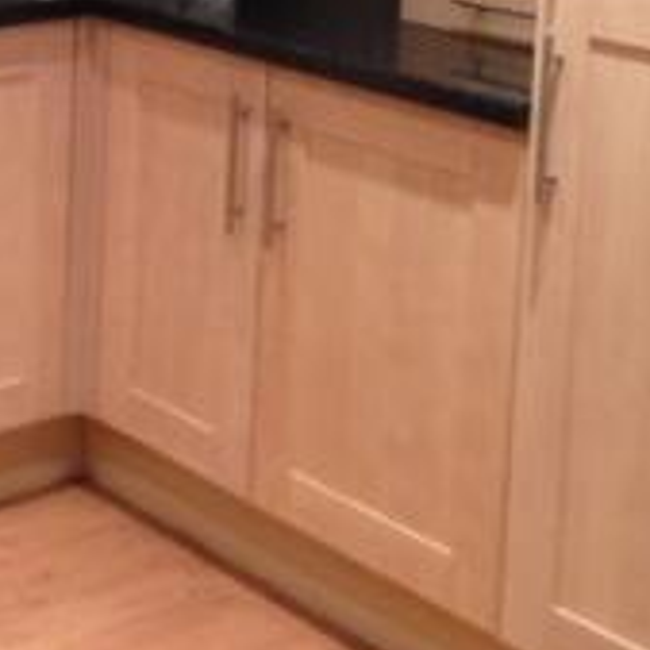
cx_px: 4
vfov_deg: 17.7
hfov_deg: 17.9
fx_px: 2018
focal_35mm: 95
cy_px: -46
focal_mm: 4.12
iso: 160
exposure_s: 1/20
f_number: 2.4
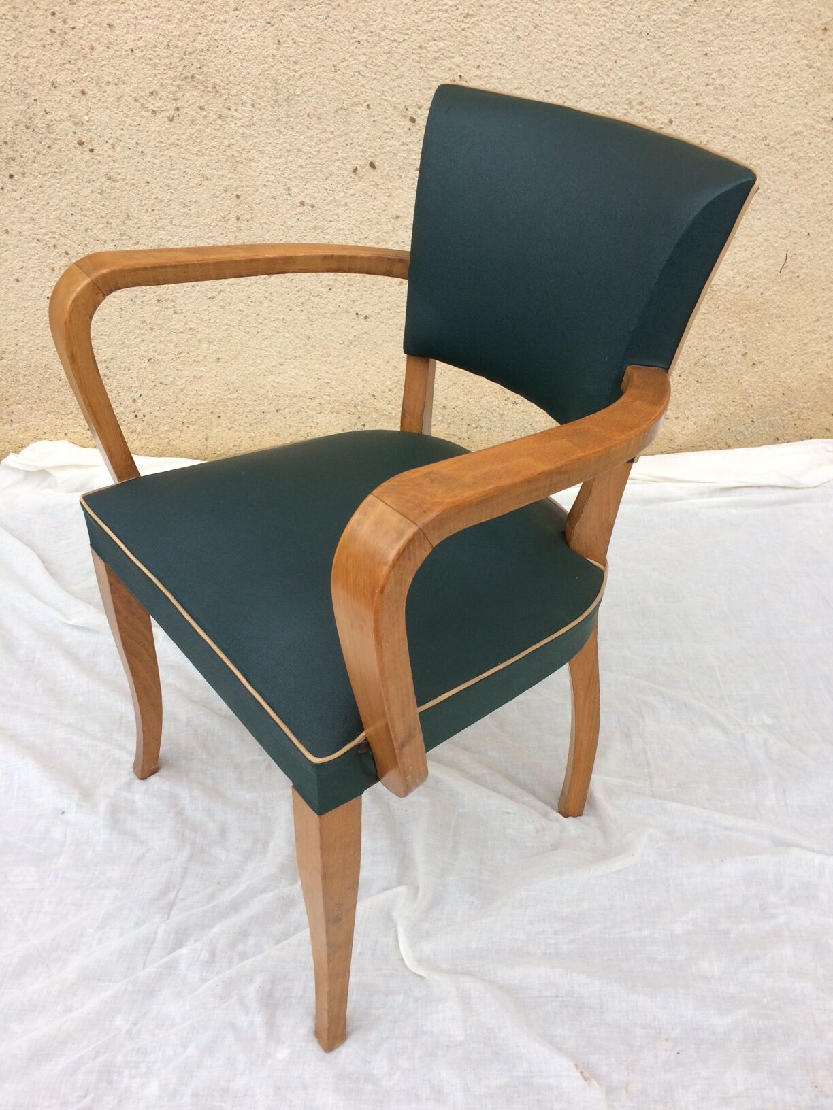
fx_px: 930
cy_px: 555
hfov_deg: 48.2
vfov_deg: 61.7
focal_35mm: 29
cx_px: 416
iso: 32
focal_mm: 4.15
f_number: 2.2
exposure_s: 1/101
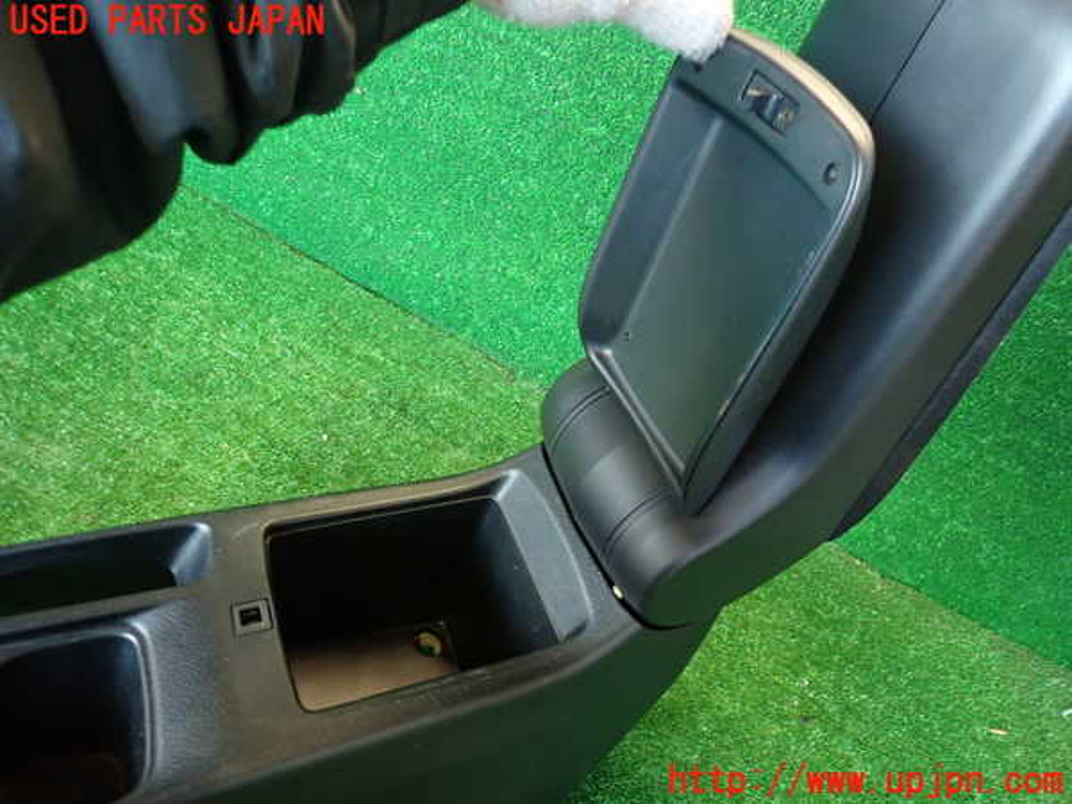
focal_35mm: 25
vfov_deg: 54.9
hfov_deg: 69.4
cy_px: 402
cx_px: 536
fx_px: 774
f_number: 2
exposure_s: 1/30
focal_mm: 4.5
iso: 250
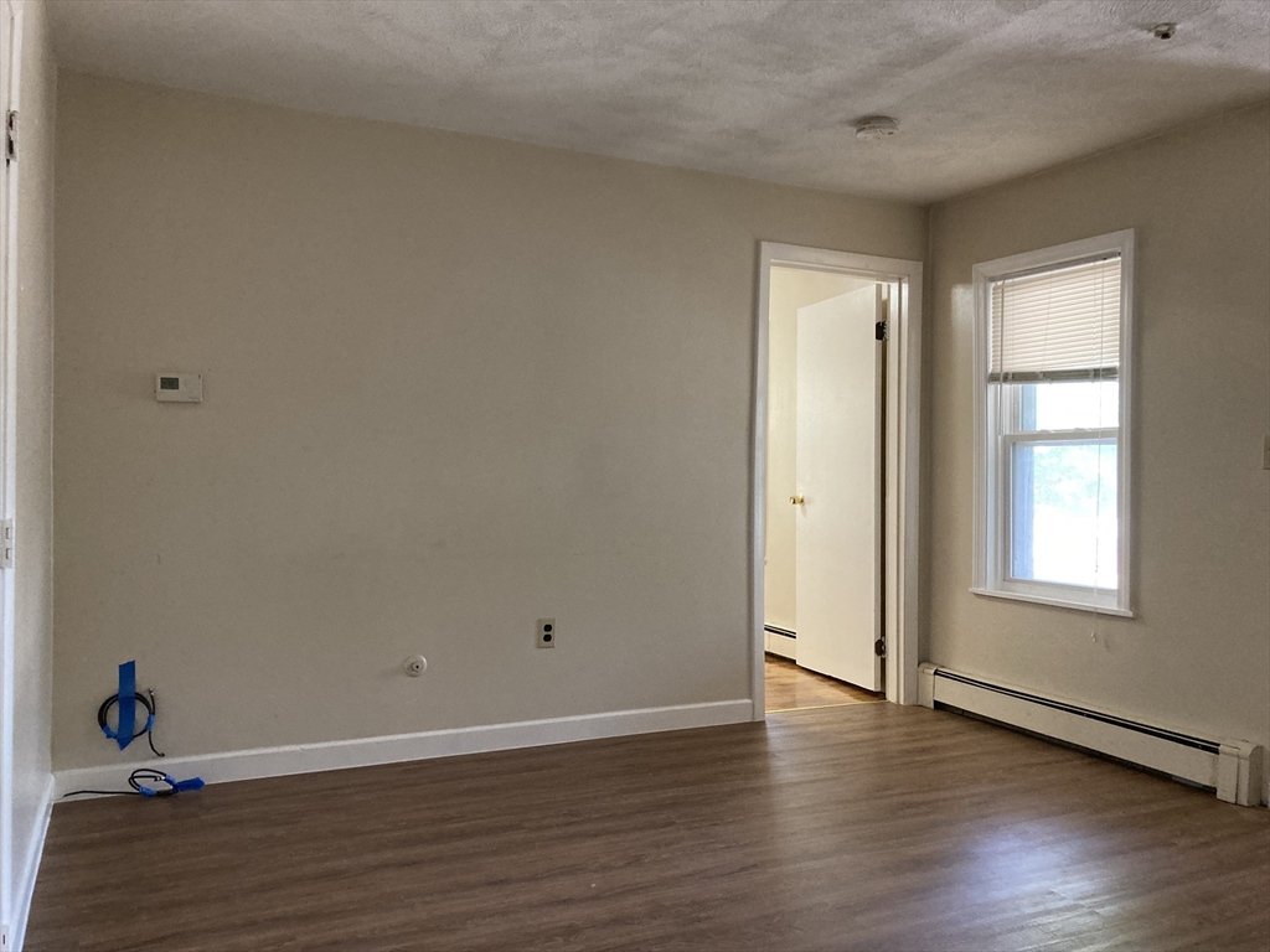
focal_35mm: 28
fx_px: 1027
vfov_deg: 49.7
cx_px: 635
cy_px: 476
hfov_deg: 63.4
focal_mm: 3.99
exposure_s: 1/40
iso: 250
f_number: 1.8
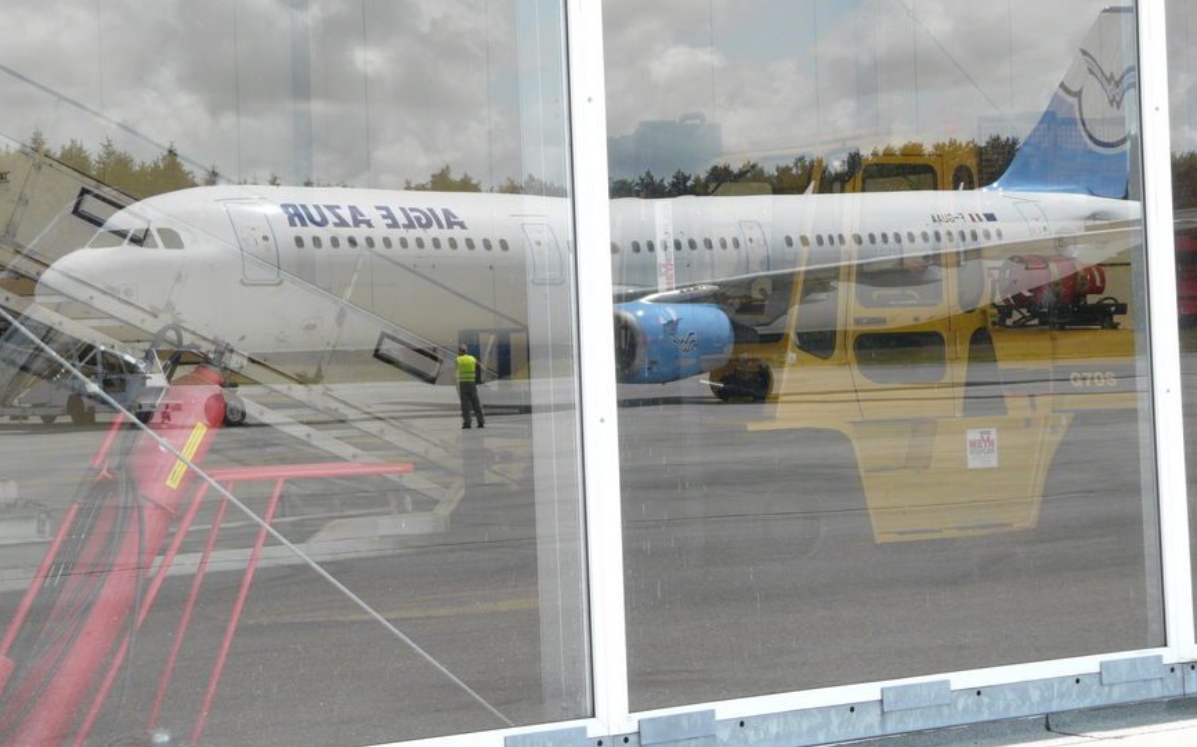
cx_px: 618
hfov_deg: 22.1
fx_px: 3066
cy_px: 237
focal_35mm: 94
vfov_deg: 13.9
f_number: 4
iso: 100
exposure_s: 1/200
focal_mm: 12.3
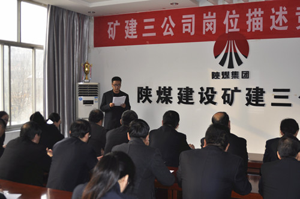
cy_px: 100
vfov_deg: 31.7
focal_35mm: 42
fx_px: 349
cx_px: 150
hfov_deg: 46.5
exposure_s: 1/125
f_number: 3.5
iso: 200
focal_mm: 28
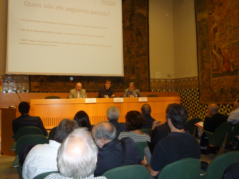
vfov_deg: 40.7
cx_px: 128
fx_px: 242
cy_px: 83
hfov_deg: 52.6
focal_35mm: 35
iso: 320
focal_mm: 5.2
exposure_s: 1/30
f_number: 3.3
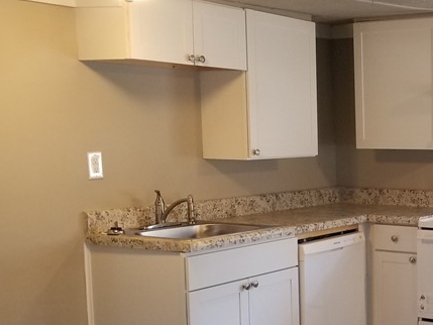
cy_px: 269
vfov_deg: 23.2
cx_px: 433
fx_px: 776
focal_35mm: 62
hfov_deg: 29.2
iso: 200
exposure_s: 1/60
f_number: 1.7
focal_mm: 4.25
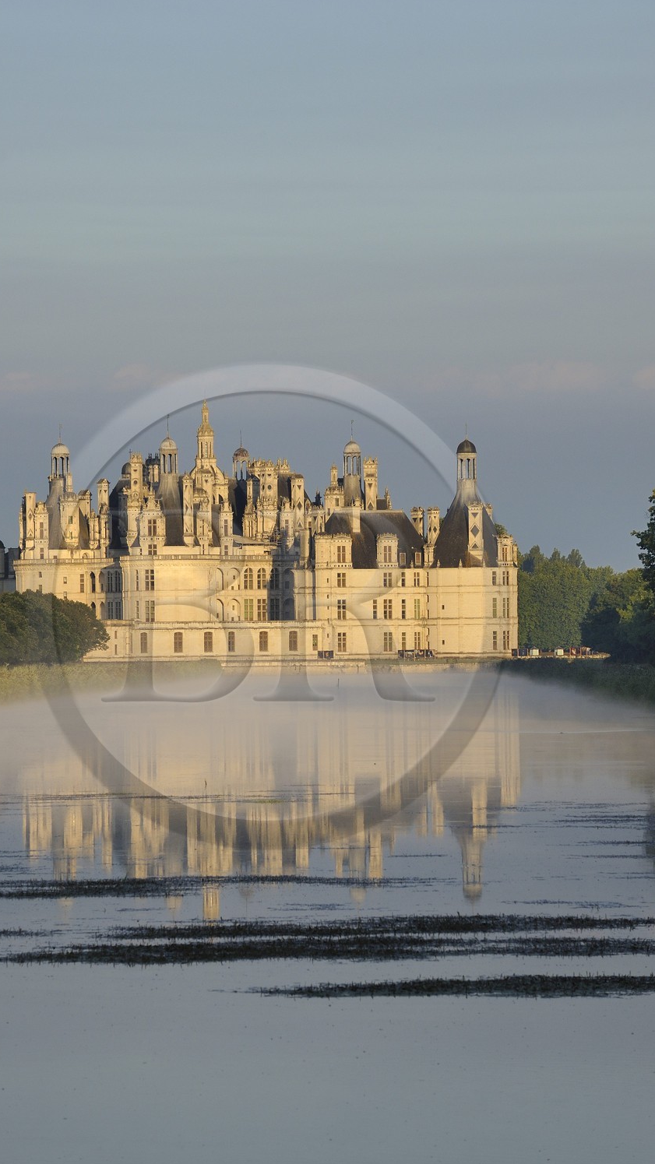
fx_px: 6916
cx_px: 266
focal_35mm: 224
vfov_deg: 9.6
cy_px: 607
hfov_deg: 5.4
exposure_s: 1/320
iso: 400
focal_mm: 200
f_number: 10
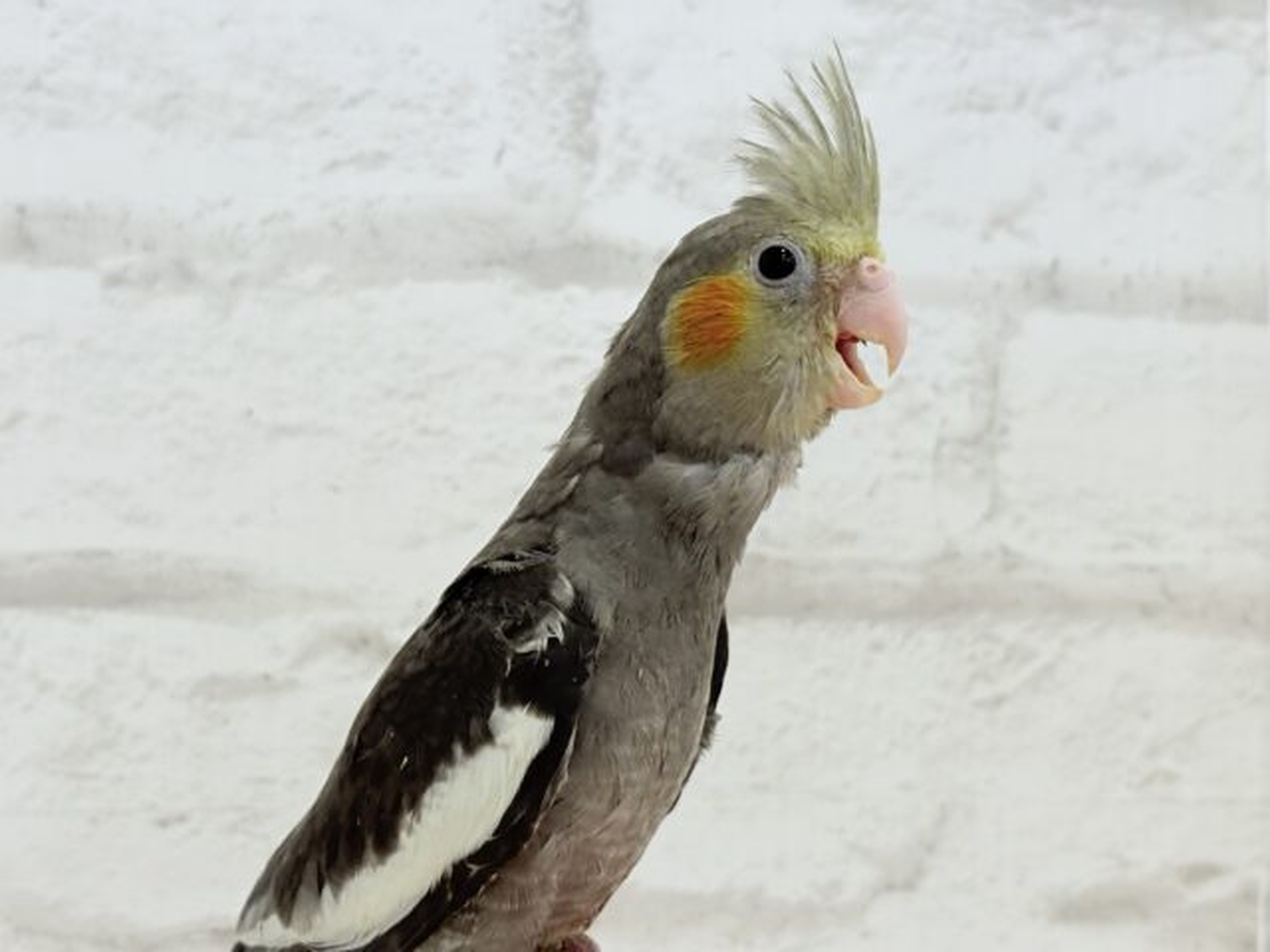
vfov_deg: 28.0
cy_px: 476
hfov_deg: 36.8
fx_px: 1908
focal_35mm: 52
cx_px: 635
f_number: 1.6
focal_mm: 5.96
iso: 80
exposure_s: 1/100
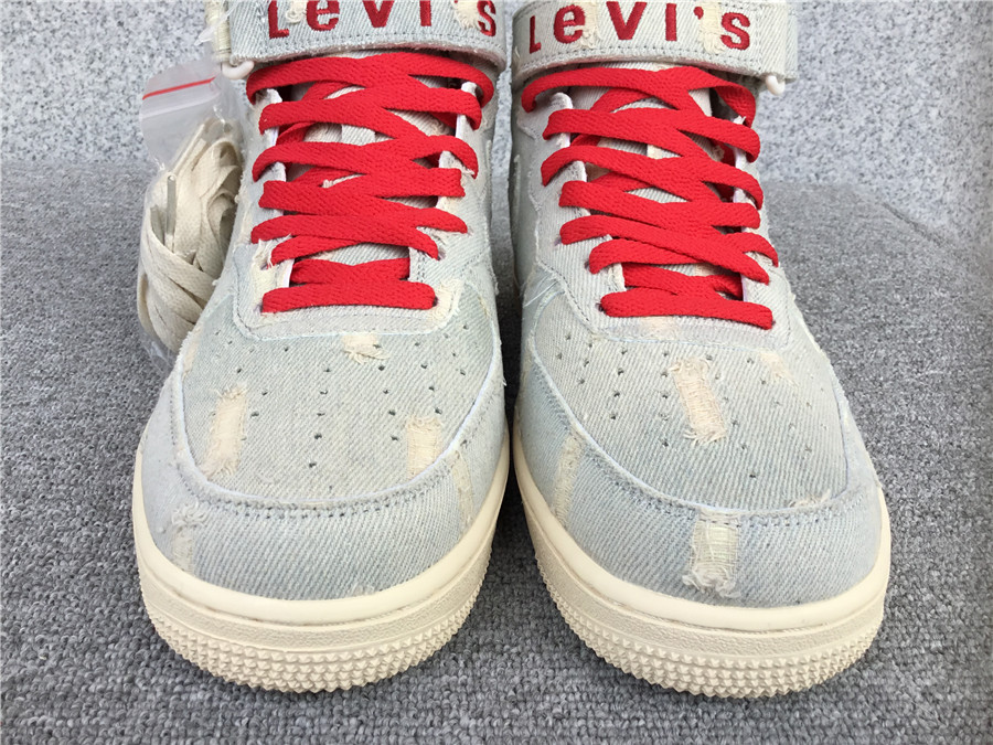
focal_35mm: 31
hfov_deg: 58.4
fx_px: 889
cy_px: 372
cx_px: 496
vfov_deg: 45.4
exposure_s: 1/307
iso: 25
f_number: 2.4
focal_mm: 3.3
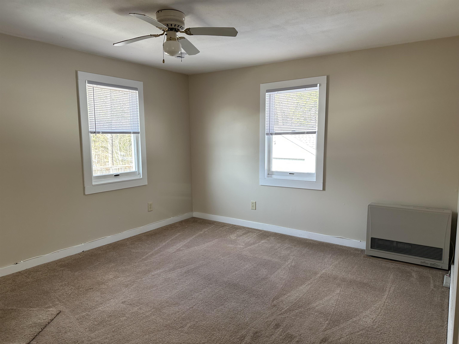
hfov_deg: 71.6
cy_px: 172
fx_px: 318
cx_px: 230
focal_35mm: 24
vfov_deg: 56.8
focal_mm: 6.86
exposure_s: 1/141
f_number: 1.78
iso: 100
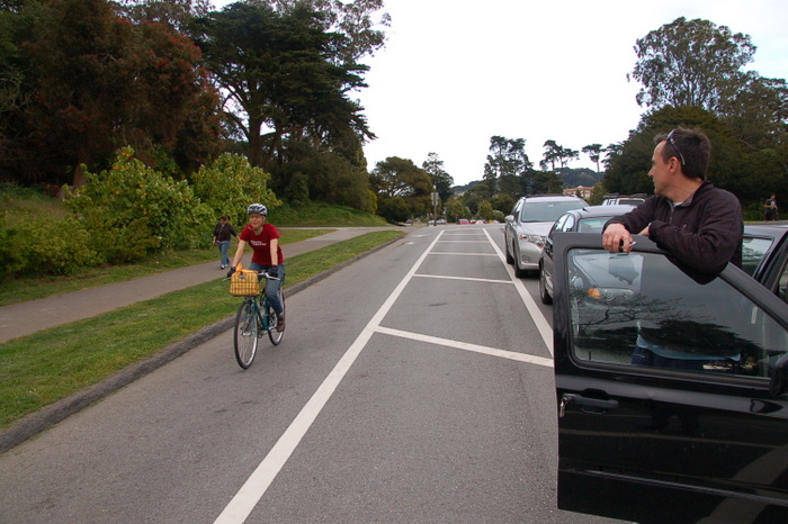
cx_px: 394
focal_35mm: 27
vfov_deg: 47.9
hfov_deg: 67.4
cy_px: 262
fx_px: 591
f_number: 9
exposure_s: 1/320
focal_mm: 18
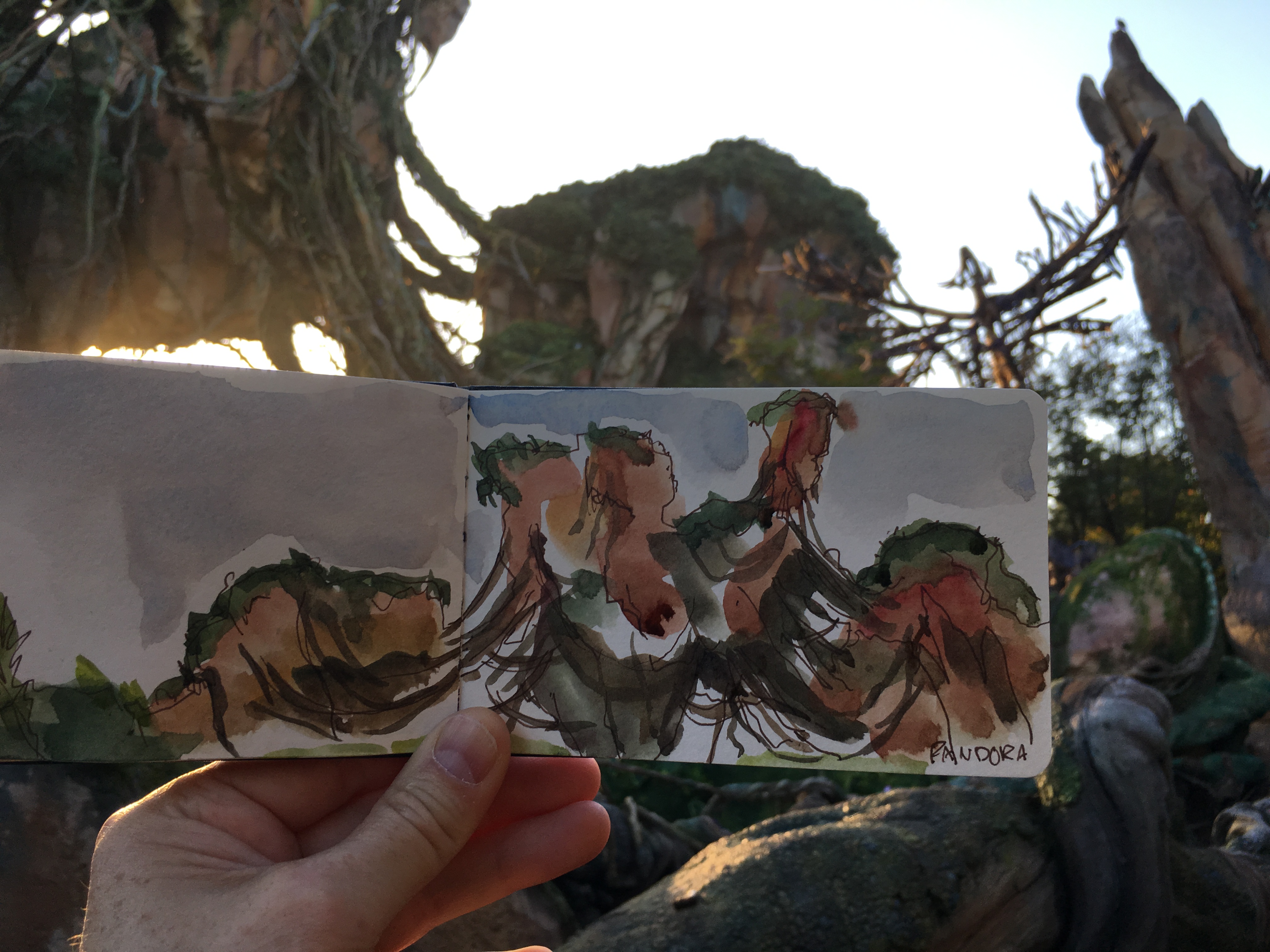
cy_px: 476
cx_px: 635
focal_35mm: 29
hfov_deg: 61.7
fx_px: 1064
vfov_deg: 48.2
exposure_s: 1/145
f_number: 2.2
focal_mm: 4.15
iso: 25
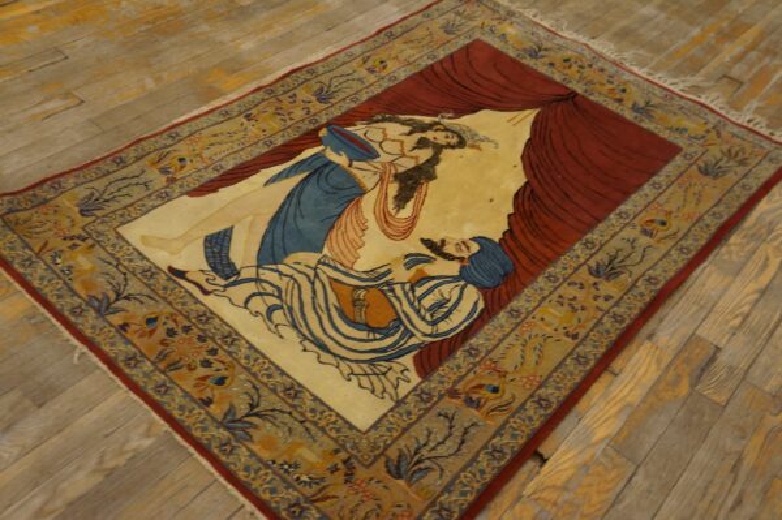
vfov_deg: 36.8
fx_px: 781
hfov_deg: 53.2
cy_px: 260
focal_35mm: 36
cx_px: 391
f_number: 4
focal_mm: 24
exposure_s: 1/60
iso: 640
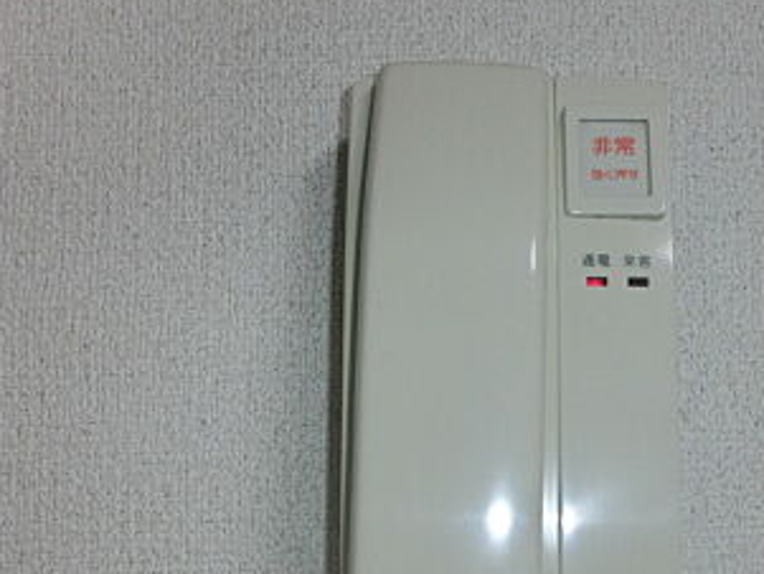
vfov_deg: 28.3
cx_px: 546
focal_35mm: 51
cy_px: 411
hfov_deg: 36.8
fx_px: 1126
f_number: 3
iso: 160
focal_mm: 4.24
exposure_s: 1/80
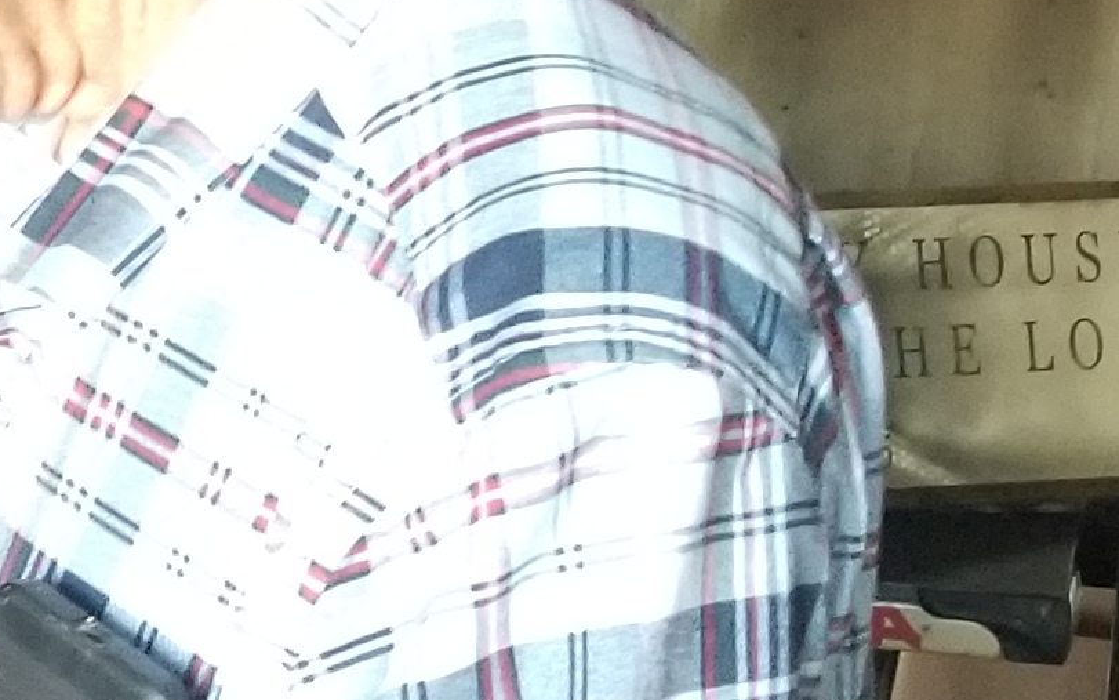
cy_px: 1030
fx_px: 4178
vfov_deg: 9.3
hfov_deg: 13.5
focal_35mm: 137
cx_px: -988
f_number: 1.7
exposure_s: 1/50
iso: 500
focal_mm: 4.3
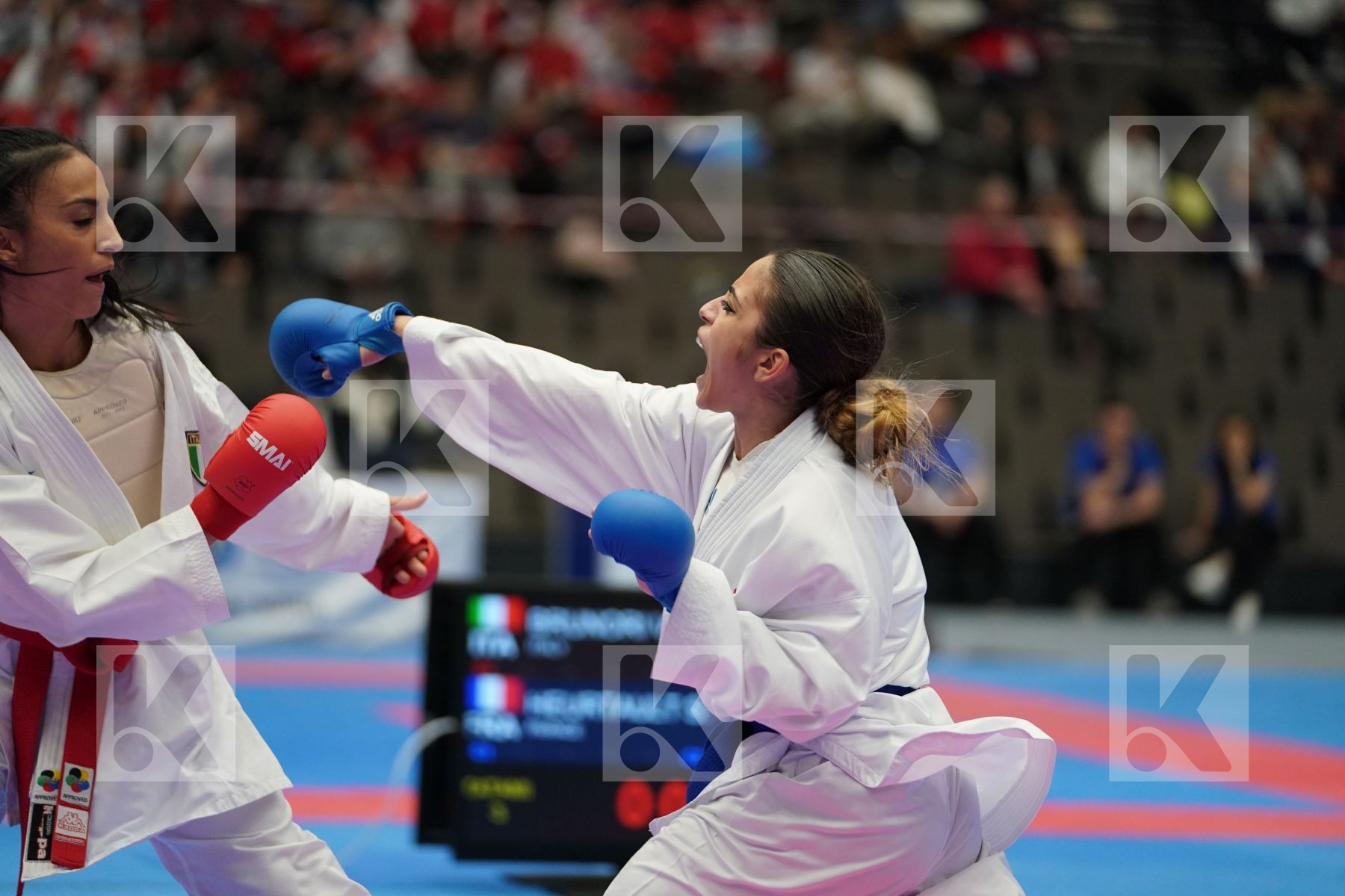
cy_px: 448
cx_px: 672
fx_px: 5753
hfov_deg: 13.3
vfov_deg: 8.9
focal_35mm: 154
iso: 2500
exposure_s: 1/1000
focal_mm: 154
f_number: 2.8
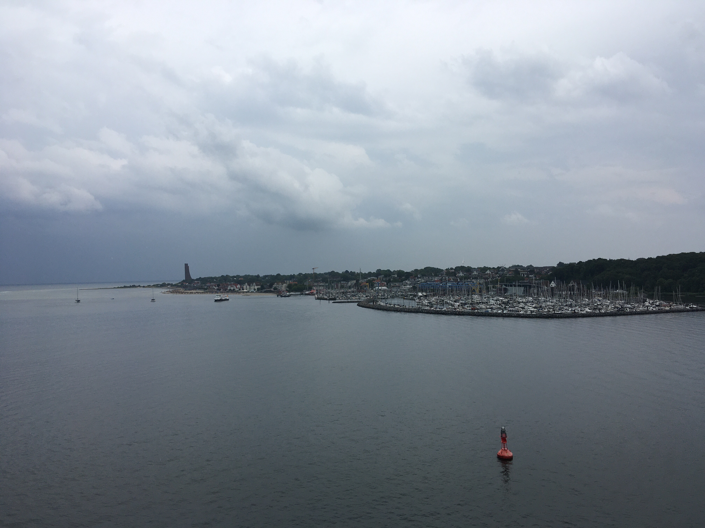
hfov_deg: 61.7
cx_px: 352
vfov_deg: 48.2
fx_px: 591
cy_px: 264
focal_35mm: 29
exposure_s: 1/2959
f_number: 2.2
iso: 25
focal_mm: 4.15
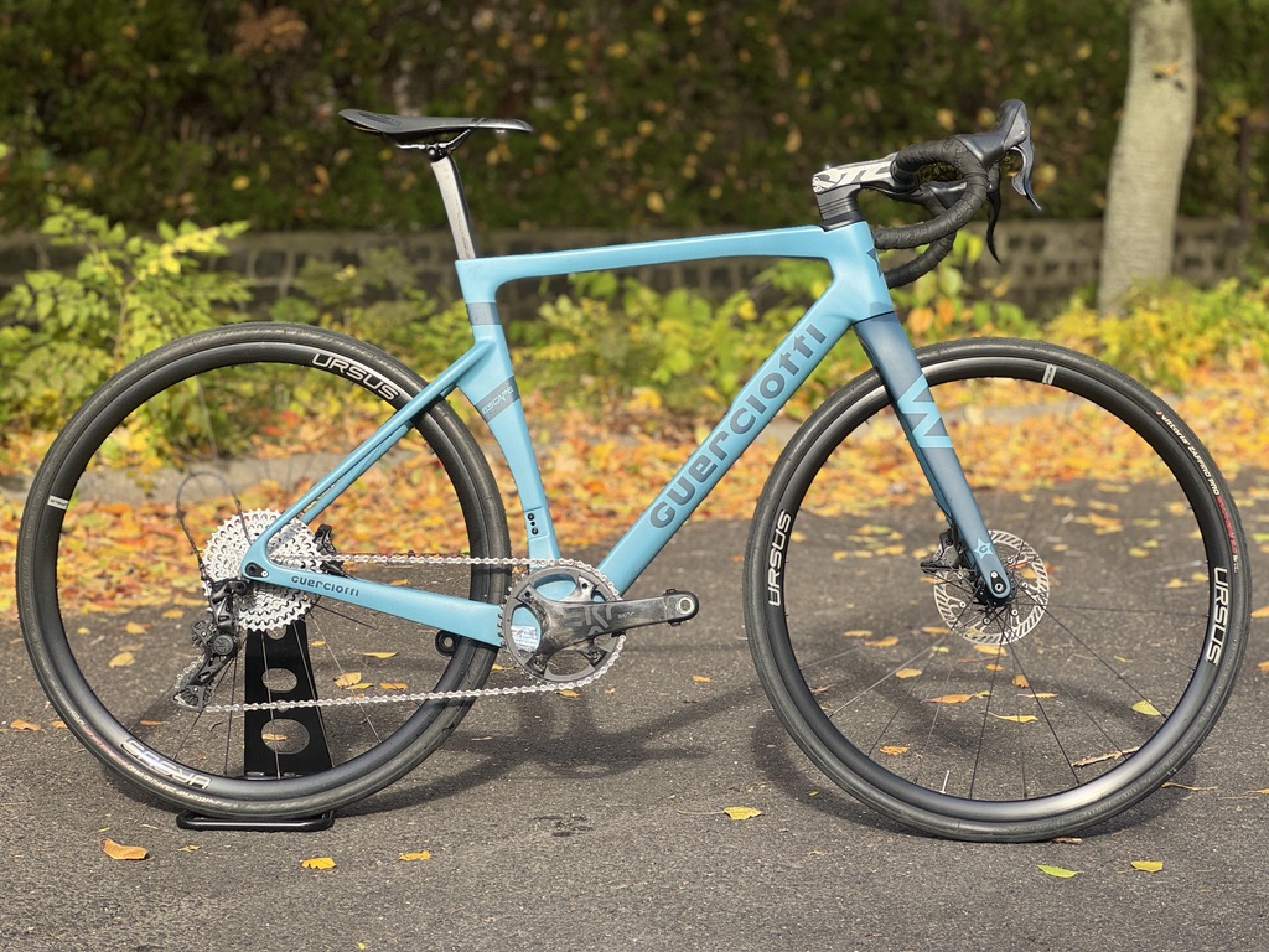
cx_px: 634
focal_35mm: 77
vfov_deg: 19.1
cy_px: 476
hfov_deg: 25.3
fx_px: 2823
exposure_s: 1/202
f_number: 2.8
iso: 25
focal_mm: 9
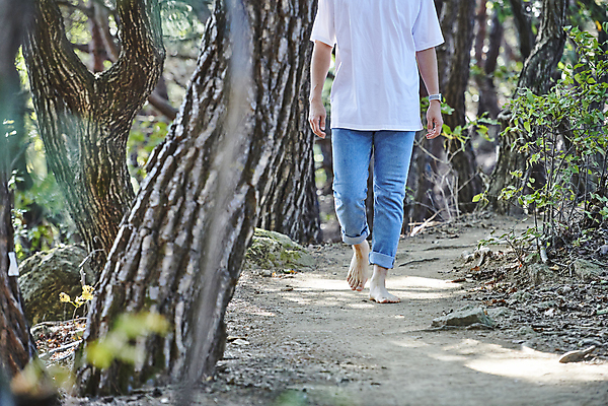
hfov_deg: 12.8
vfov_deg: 8.6
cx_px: 304
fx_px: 2702
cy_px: 203
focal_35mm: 160
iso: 800
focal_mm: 160
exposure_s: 1/200
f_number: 4
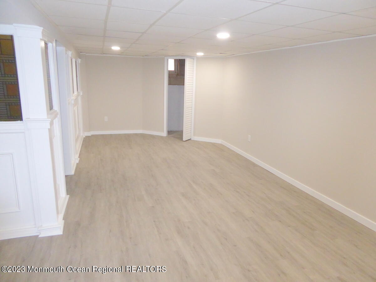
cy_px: 141
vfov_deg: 56.8
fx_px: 261
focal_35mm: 24
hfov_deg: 71.6
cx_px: 188
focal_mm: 4.3
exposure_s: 1/60
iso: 640
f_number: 3.3
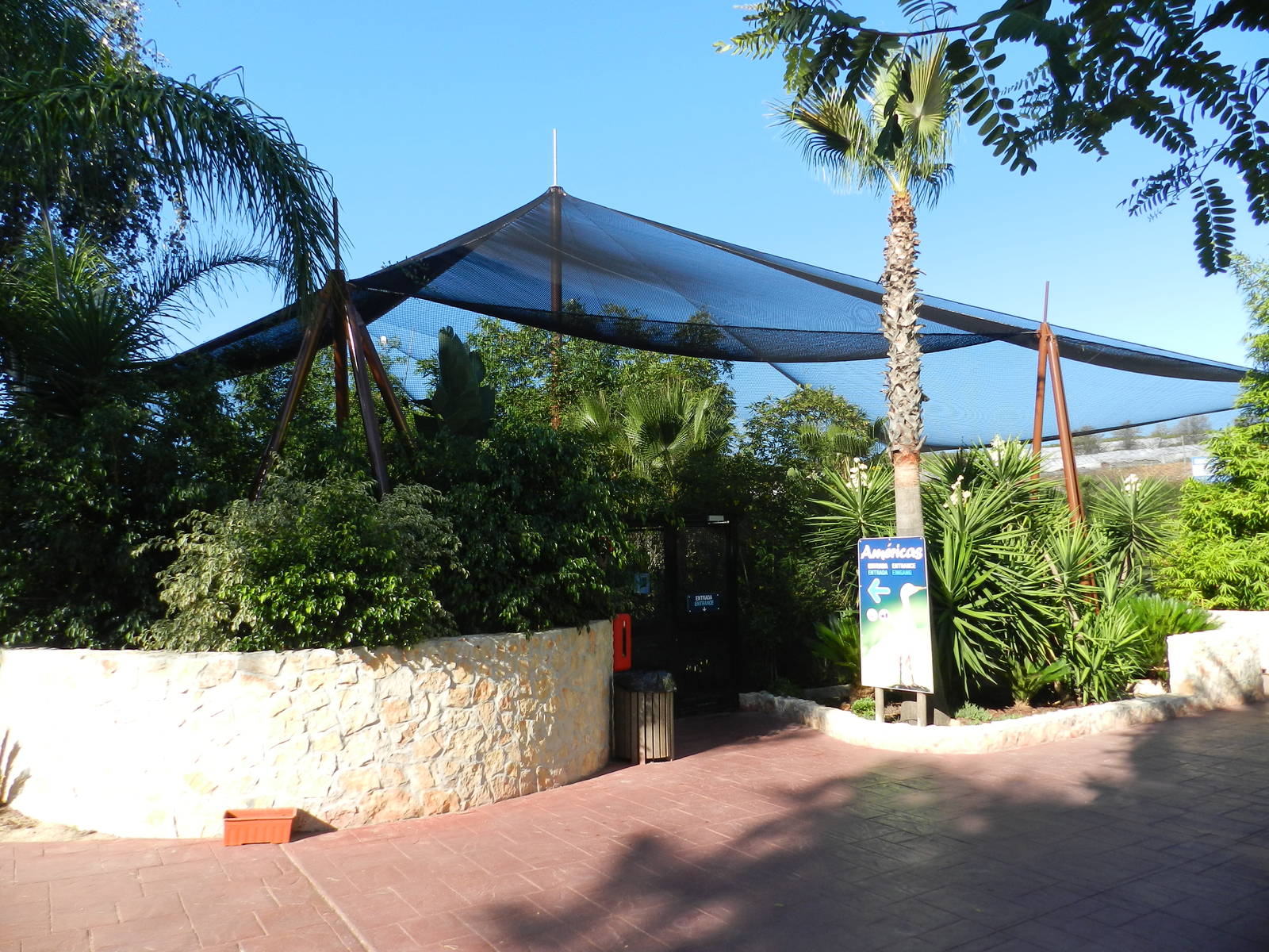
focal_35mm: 23
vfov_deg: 58.9
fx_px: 843
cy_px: 476
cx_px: 634
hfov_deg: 73.9
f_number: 3.4
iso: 160
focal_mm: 4
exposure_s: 1/640
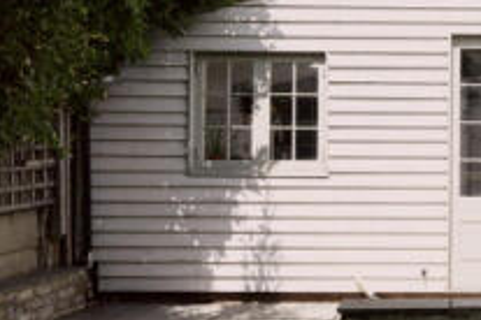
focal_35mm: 76
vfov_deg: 17.9
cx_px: 573
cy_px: 110
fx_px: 1015
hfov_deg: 24.3
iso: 800
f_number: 5.6
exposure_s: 1/5000
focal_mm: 24
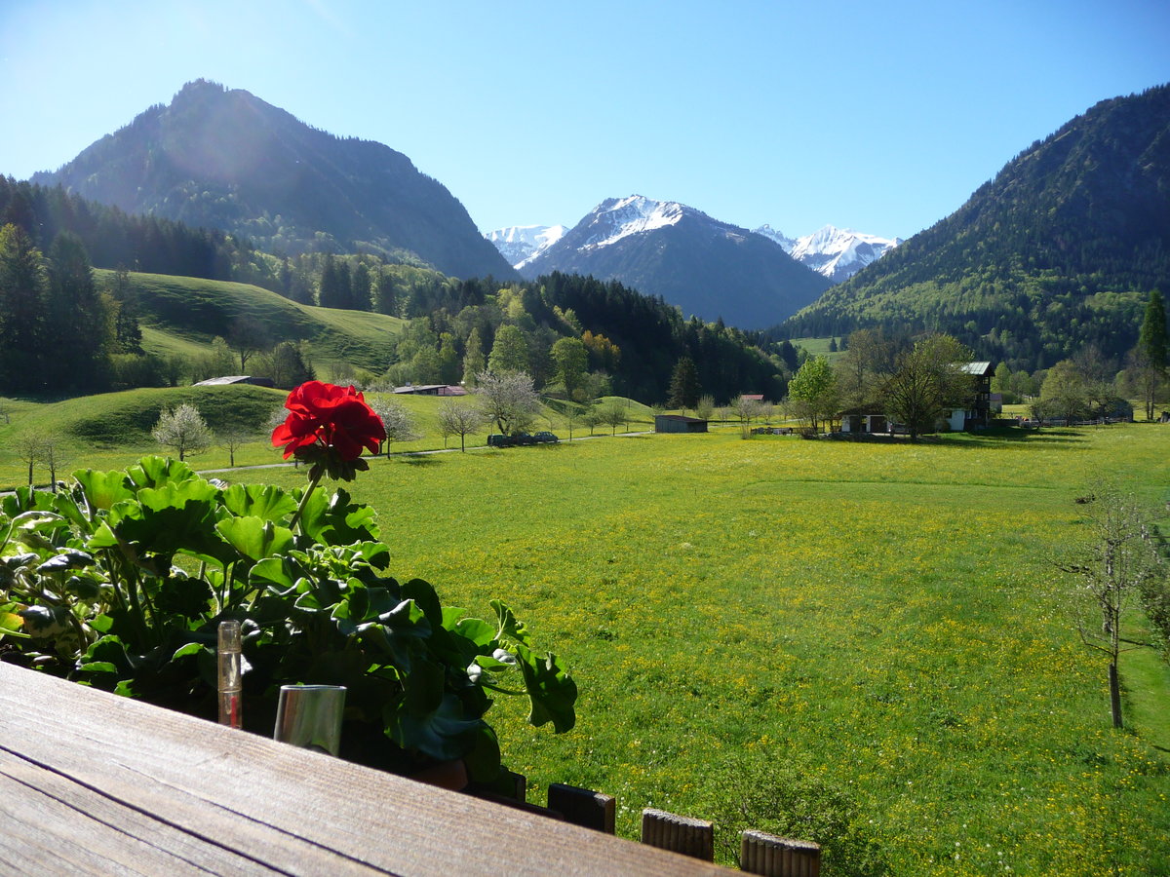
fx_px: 946
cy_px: 438
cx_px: 585
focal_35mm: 28
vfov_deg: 49.7
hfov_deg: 63.4
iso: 100
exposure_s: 1/800
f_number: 3.3
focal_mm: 4.7
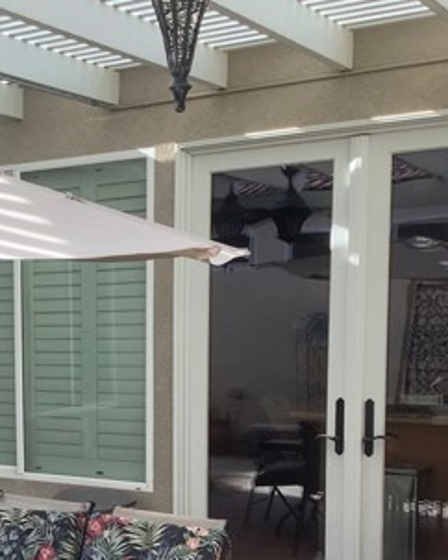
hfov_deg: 22.9
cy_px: 425
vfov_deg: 29.1
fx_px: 1062
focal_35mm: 64
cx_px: 0
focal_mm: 3.3
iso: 25
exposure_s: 1/195
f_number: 2.4
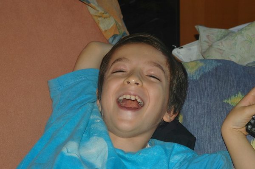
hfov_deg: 19.5
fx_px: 743
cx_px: 128
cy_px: 84
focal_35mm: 105
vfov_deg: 13.0
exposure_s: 1/60
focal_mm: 70
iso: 200
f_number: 8
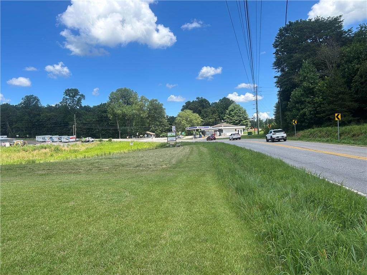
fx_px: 276
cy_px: 138
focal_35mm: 26
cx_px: 184
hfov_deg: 67.3
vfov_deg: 53.1
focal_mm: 5.7
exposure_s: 1/2513
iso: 50
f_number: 1.5
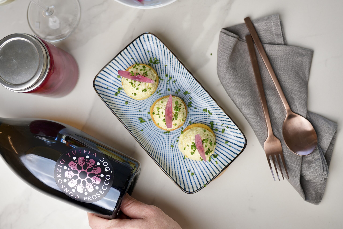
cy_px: 114
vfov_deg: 31.9
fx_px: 400
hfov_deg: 46.4
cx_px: 172
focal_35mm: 42
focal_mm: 28
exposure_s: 1/125
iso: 100
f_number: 2.8
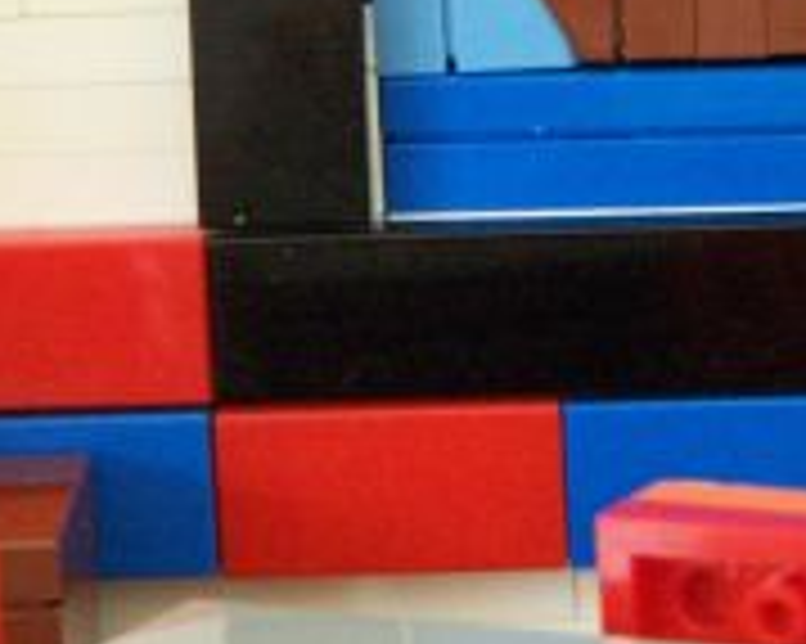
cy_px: -110
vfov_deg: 4.1
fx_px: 9060
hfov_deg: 5.1
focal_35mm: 380
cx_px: 747
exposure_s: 1/2
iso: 400
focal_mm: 23.1
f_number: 3.2
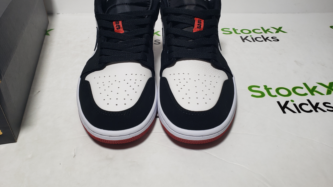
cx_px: 164
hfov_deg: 66.1
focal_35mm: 29
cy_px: 79
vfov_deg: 40.1
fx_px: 256
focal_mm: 4.3
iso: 50
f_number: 2.4
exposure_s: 1/225
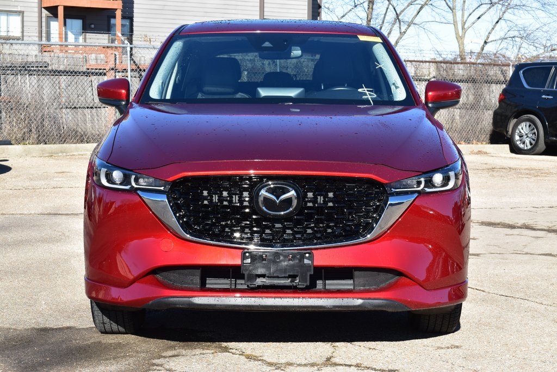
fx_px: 1207
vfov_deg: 17.5
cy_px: 186
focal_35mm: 78
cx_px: 278
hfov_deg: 26.0
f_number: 10
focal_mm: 52
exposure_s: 1/320
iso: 400
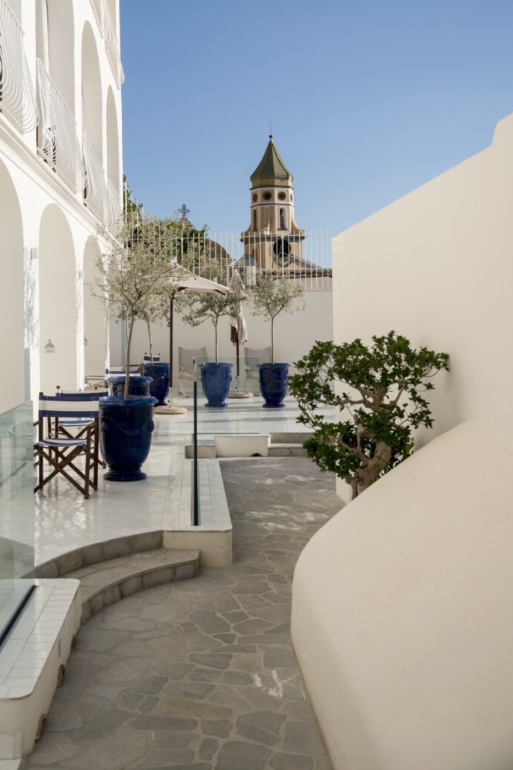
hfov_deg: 33.6
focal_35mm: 40
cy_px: 306
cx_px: 203
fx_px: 847
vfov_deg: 48.6
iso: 100
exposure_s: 1/3200
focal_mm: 32.5
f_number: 3.2
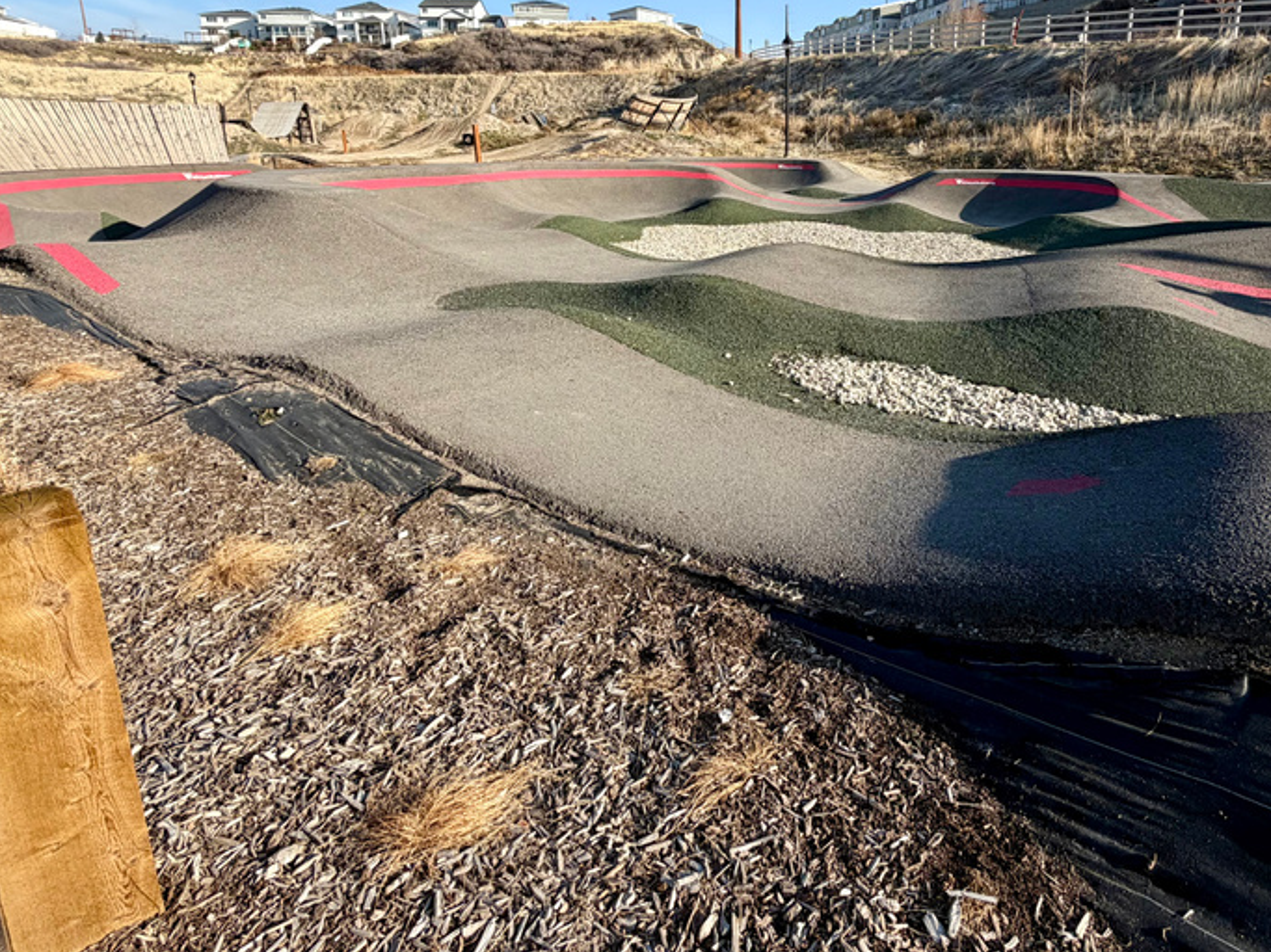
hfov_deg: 77.9
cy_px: 296
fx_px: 771
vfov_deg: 61.4
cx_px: 772
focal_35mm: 21
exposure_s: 1/770
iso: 25
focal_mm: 2.22
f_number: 2.2
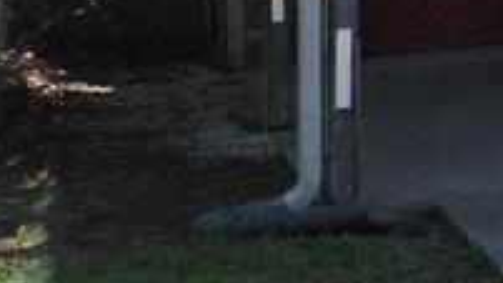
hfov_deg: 12.7
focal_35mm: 133
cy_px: -195
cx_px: 1189
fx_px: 1774
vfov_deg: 8.8
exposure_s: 1/320
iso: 100
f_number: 3
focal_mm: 4.3
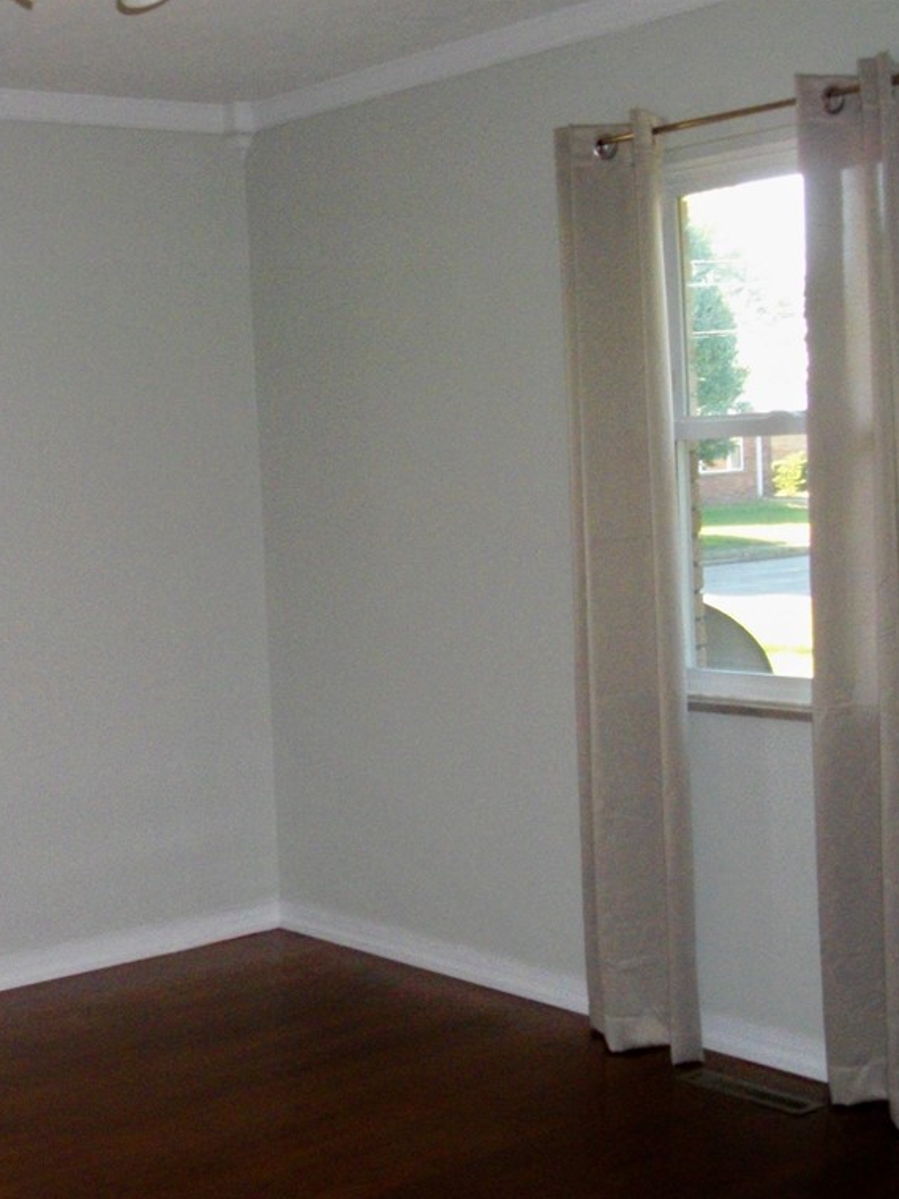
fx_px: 1870
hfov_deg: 26.4
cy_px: 599
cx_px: 136
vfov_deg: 35.5
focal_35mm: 54
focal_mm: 7.1
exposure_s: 1/160
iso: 400
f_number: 3.2
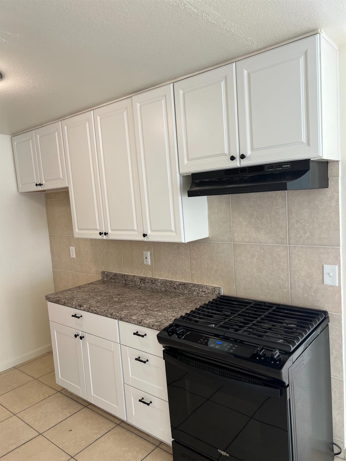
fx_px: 347
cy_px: 230
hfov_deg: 53.1
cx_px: 173
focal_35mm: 26
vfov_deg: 67.3
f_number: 1.5
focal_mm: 5.7
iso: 80
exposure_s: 1/120
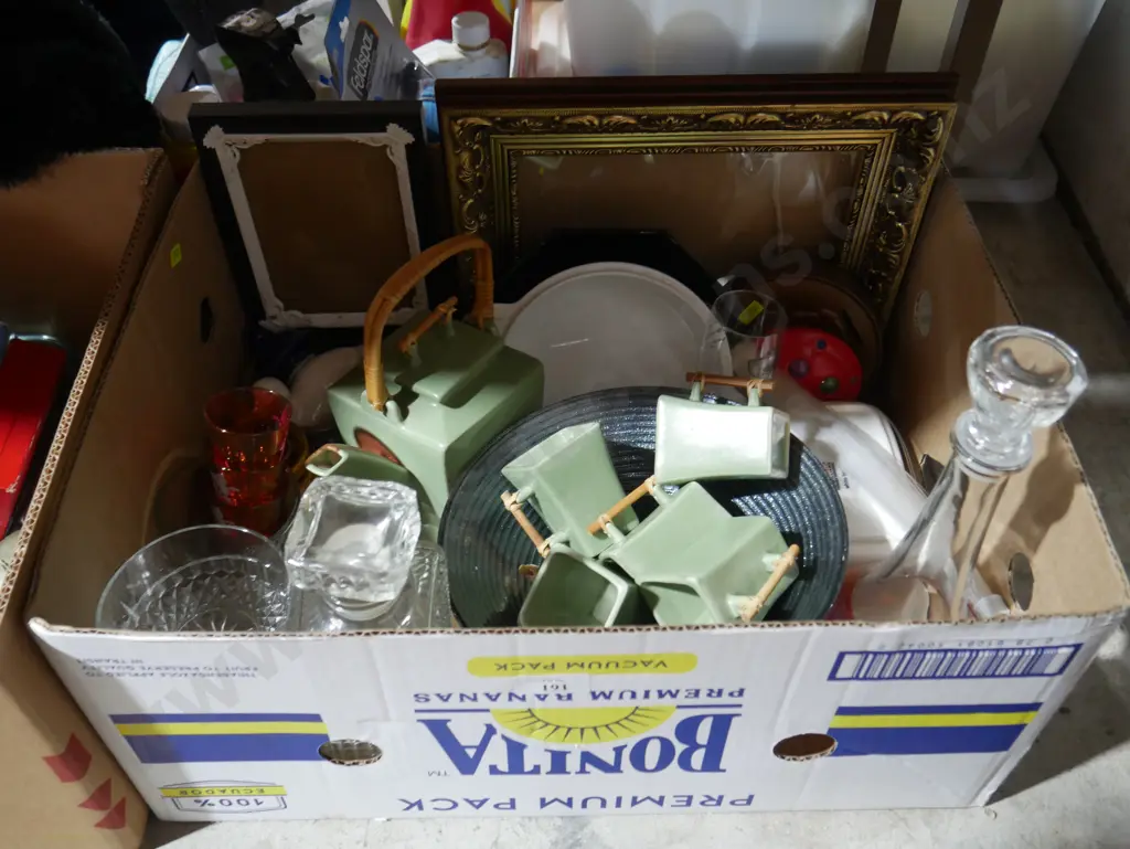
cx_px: 565
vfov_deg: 44.2
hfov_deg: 56.8
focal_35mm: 32
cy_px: 424
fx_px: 1045
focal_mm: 16
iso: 1600
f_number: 3.6
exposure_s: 1/60
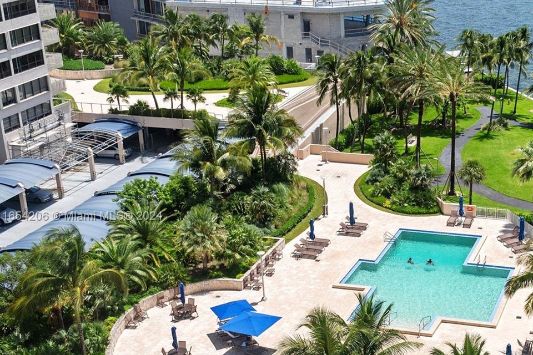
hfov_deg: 32.5
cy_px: 217
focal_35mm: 60
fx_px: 888
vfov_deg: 22.6
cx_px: 429
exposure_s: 1/160
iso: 200
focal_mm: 24
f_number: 8
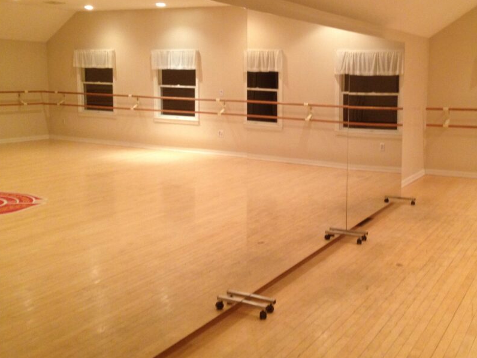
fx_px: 620
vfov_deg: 32.1
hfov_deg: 41.9
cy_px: 158
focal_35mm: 45
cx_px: 289
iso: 200
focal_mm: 4.28
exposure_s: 1/20
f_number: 2.4
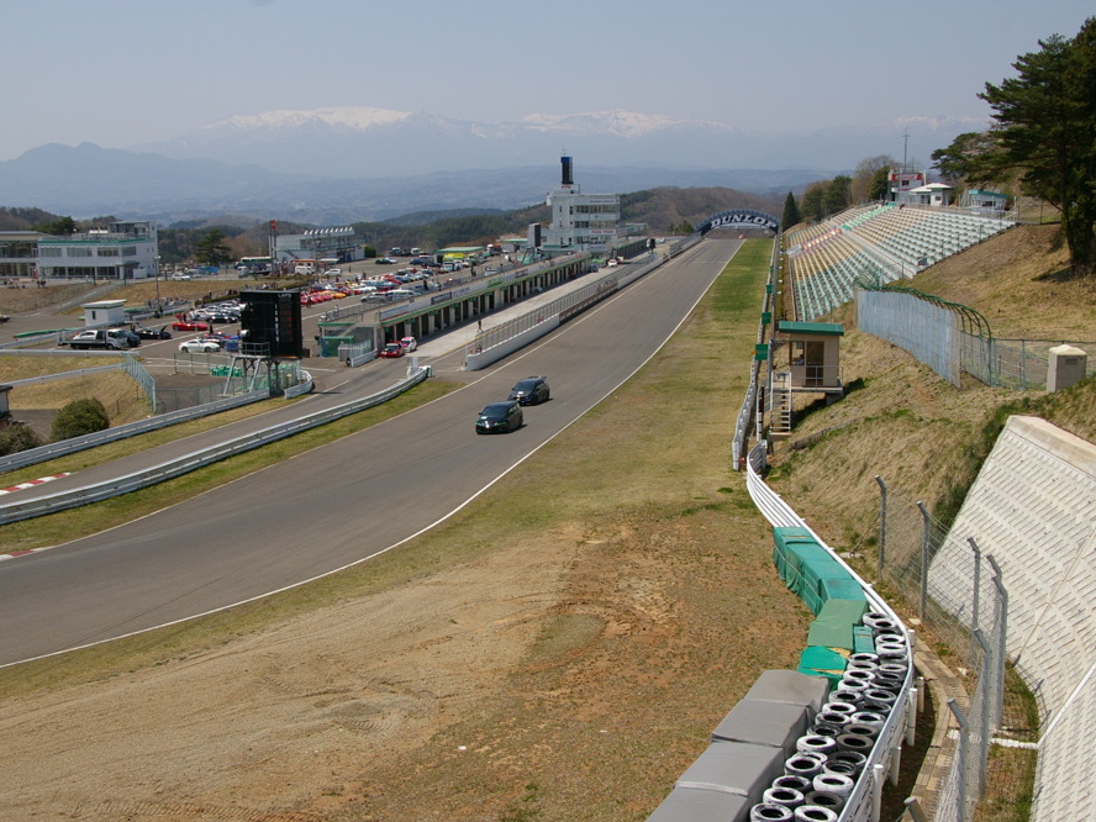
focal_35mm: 42
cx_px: 520
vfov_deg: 34.7
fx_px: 1316
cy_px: 411
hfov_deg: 45.2
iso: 200
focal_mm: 25
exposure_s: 1/500
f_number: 8
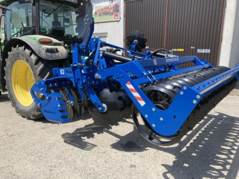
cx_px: 120
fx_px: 193
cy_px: 90
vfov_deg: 49.7
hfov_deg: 63.4
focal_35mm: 28
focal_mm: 3.99
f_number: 1.8
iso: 20
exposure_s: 1/1412
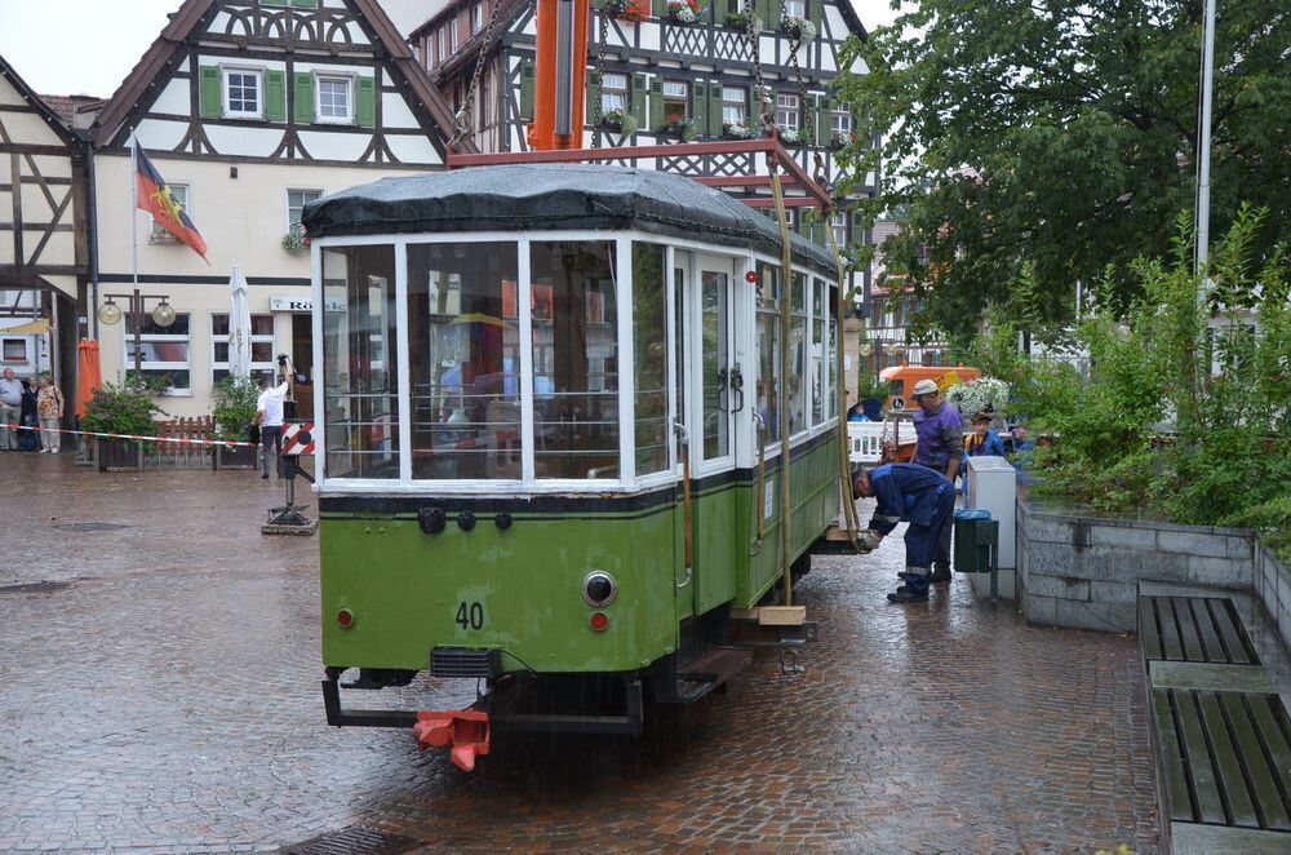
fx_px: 1825
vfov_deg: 26.4
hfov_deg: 39.0
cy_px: 428
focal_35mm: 51
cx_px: 646
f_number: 4.2
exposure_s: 1/125
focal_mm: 34
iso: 320
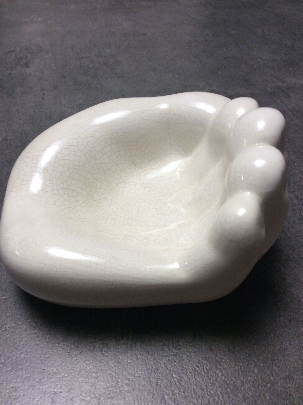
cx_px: 152
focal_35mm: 32
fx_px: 374
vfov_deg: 56.9
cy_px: 202
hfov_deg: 44.1
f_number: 2.4
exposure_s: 1/25
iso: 50
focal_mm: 3.3
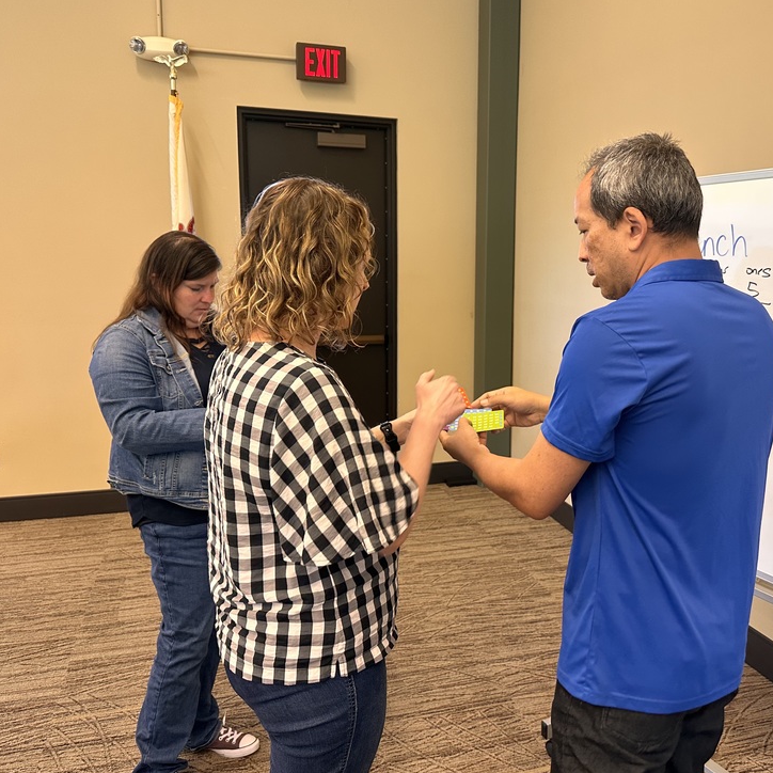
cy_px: 381
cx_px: 457
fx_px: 758
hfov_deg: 53.7
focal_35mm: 30
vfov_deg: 54.0
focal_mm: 6.86
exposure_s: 1/60
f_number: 1.78
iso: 200
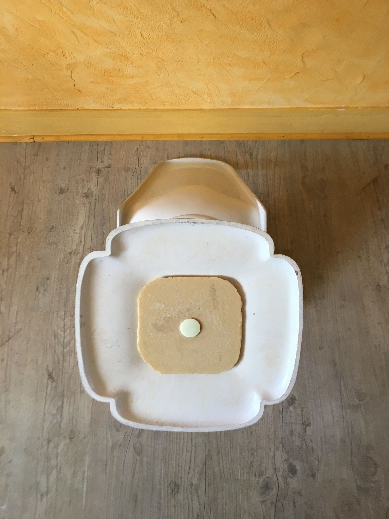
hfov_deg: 48.2
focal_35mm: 29
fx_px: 435
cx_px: 194
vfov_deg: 61.7
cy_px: 260
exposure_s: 1/33
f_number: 2.2
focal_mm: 4.15
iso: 32
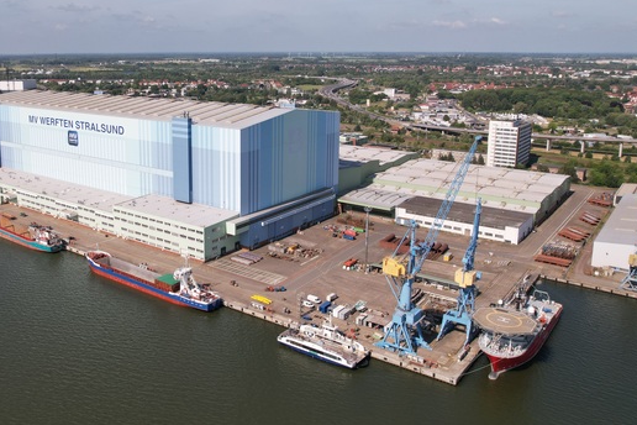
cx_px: 226
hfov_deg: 57.7
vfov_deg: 40.8
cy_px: 153
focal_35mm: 32
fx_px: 566
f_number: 2.8
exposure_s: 1/180
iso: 140
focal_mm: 8.38
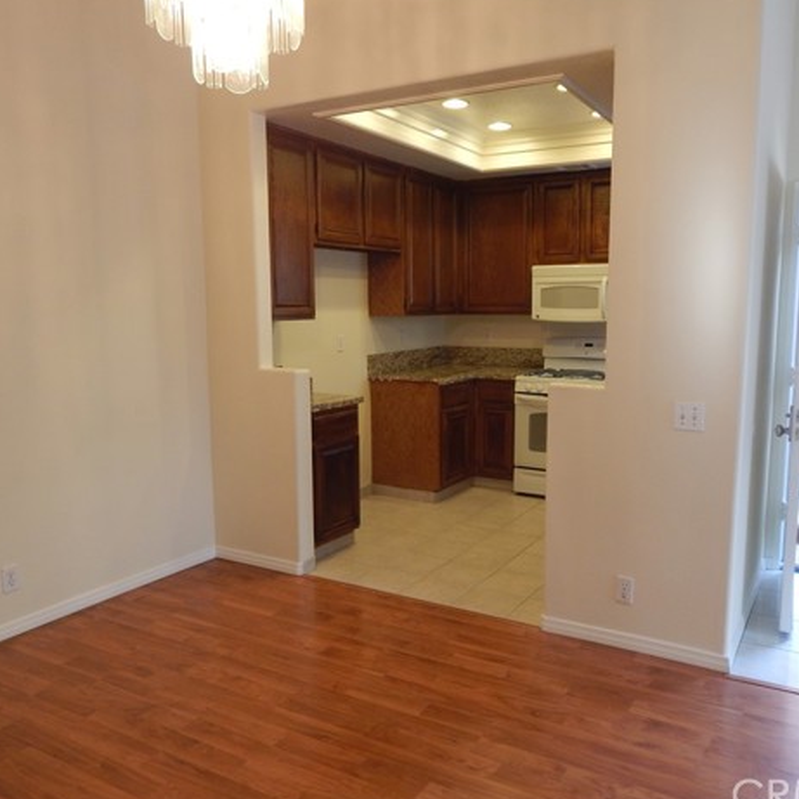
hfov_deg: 58.8
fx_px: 705
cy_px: 404
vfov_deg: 59.1
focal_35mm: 27
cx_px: 456
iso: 140
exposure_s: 1/30
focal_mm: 4
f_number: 3
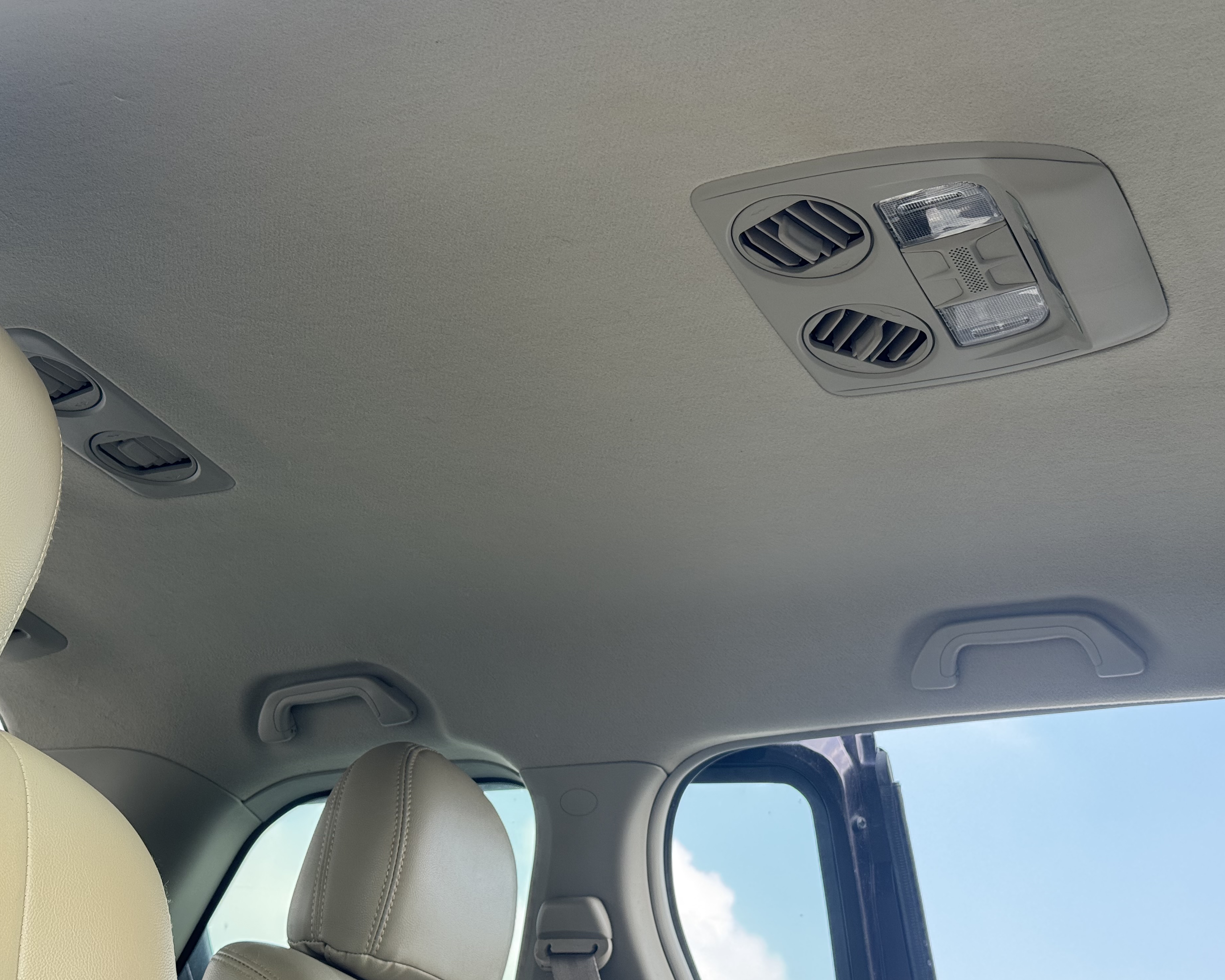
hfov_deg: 36.7
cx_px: 589
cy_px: 487
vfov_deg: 29.7
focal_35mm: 51
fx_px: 1849
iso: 64
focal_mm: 6.76
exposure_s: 1/251
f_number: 1.78
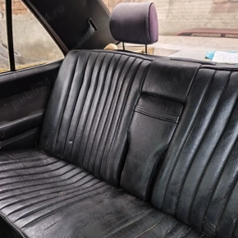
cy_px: 162
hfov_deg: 57.3
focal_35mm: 28
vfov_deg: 55.8
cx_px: 118
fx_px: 218
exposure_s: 1/20
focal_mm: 6.18
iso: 4000
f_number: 1.65
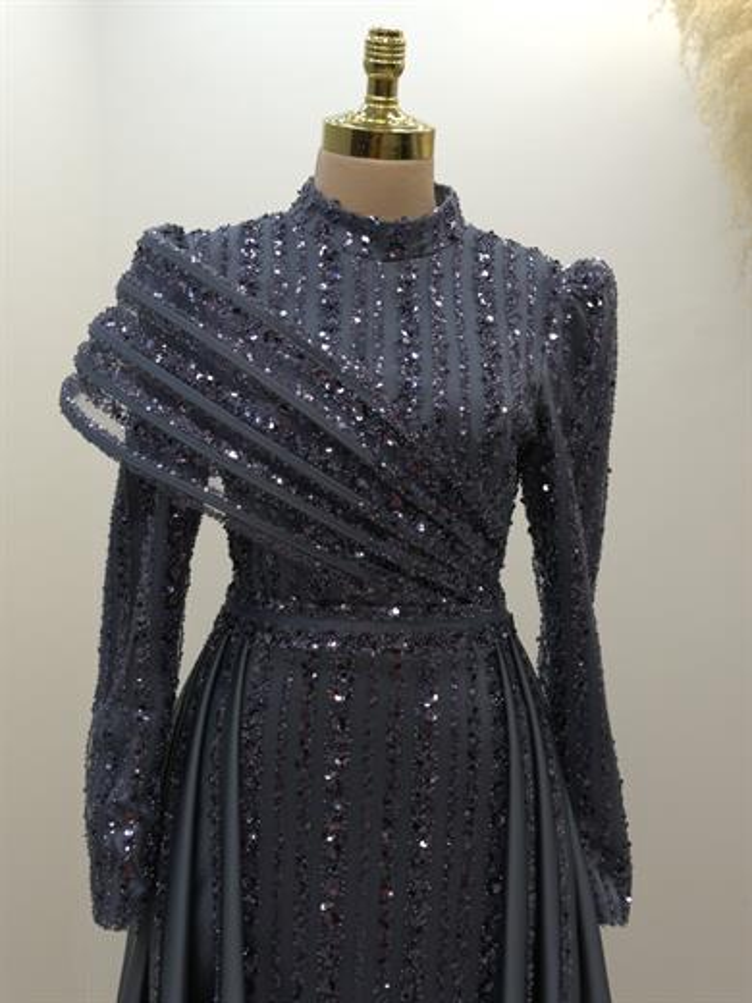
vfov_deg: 39.7
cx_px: 376
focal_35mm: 48
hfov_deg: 30.3
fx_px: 1390
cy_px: 502
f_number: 1.78
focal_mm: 6.76
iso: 100
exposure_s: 1/455
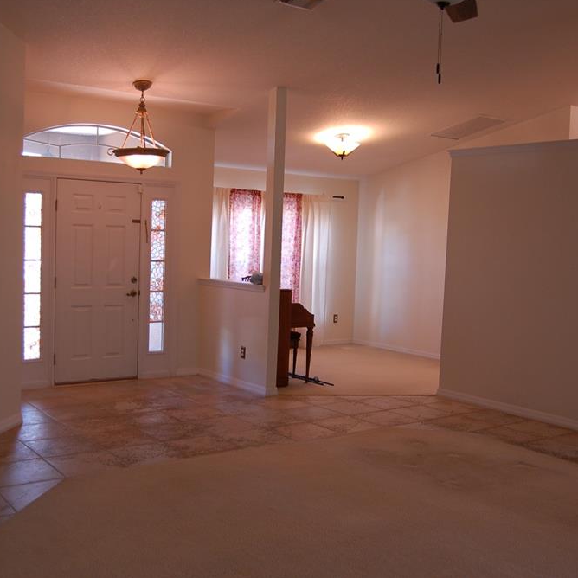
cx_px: 251
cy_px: 287
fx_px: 737
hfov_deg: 42.7
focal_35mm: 39
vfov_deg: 42.8
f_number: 3.8
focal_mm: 20
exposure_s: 1/50
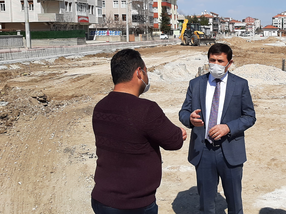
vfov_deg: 32.0
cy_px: 76
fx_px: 372
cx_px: 236
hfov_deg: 40.1
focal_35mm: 45
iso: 40
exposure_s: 1/4762
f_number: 1.7
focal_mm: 3.93
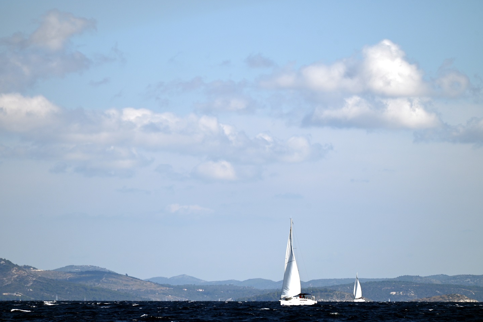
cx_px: 246
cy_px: 161
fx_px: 3796
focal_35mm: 283
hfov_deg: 7.3
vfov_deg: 4.9
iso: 100
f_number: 5.6
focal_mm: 270
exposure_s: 1/1000
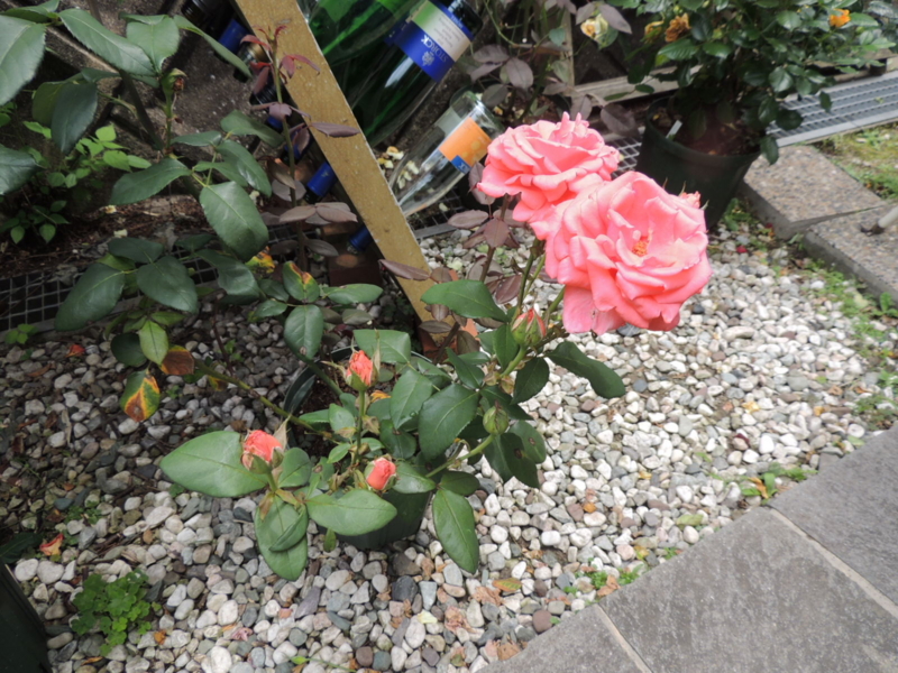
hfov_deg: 71.6
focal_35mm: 24
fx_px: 623
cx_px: 449
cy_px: 336
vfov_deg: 56.8
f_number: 3
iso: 100
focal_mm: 4.3
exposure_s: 1/320
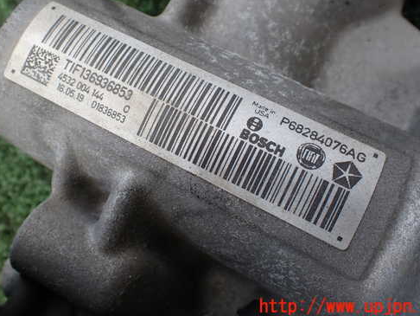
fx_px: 449
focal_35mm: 37
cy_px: 123
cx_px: 195
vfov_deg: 38.5
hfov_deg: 50.1
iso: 100
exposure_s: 1/200
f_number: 3.2
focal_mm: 5.4
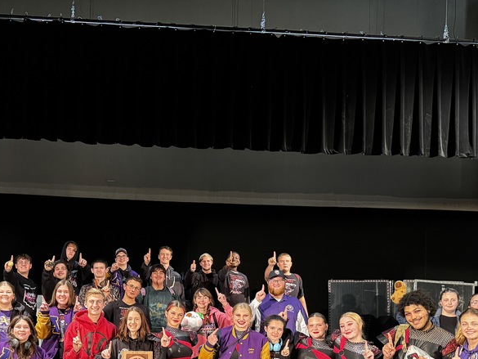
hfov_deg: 44.3
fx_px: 580
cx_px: 172
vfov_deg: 33.0
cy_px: 306
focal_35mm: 42
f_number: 1.78
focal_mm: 6.76
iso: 400
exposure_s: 1/60
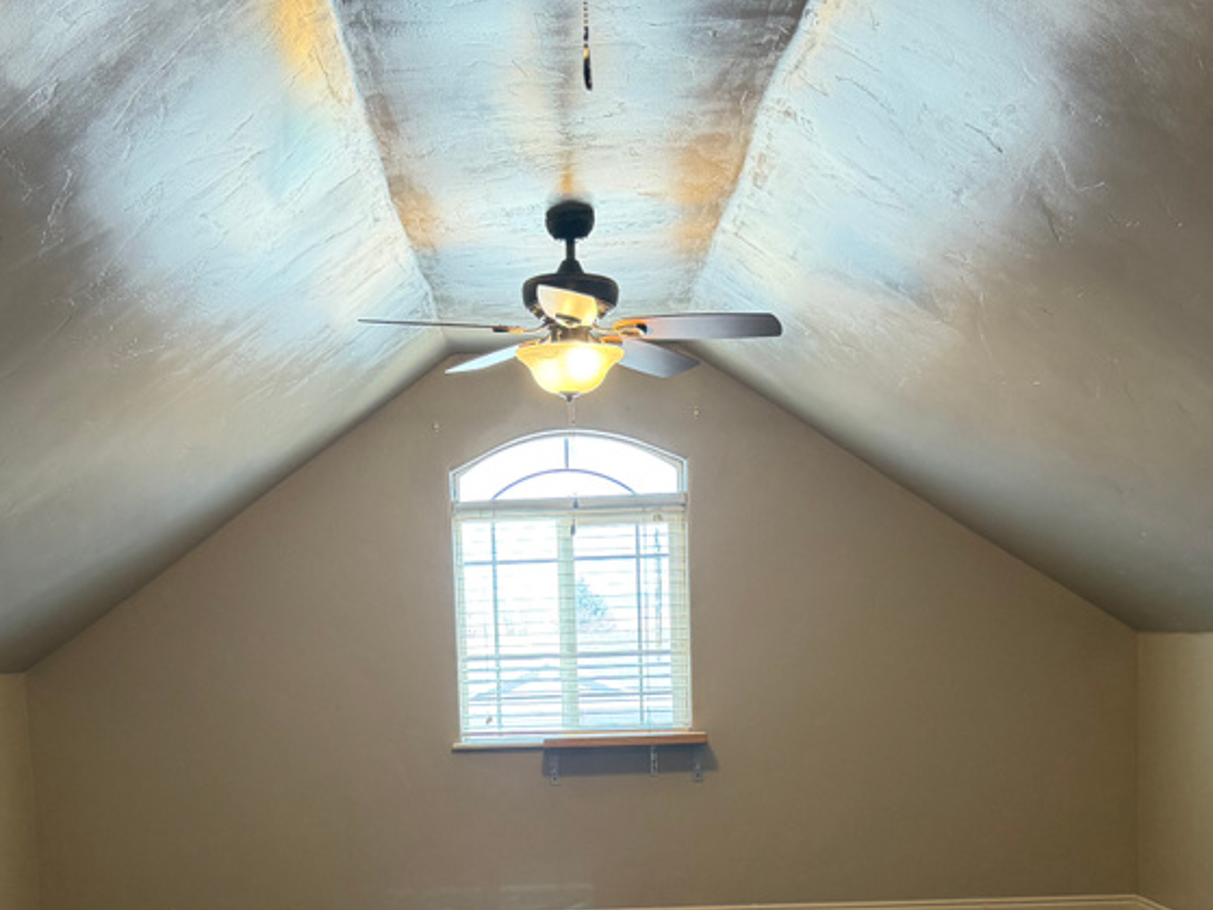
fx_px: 1541
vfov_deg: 31.6
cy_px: 786
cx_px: 523
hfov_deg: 42.9
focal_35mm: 44
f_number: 1.78
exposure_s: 1/120
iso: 320
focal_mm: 6.76
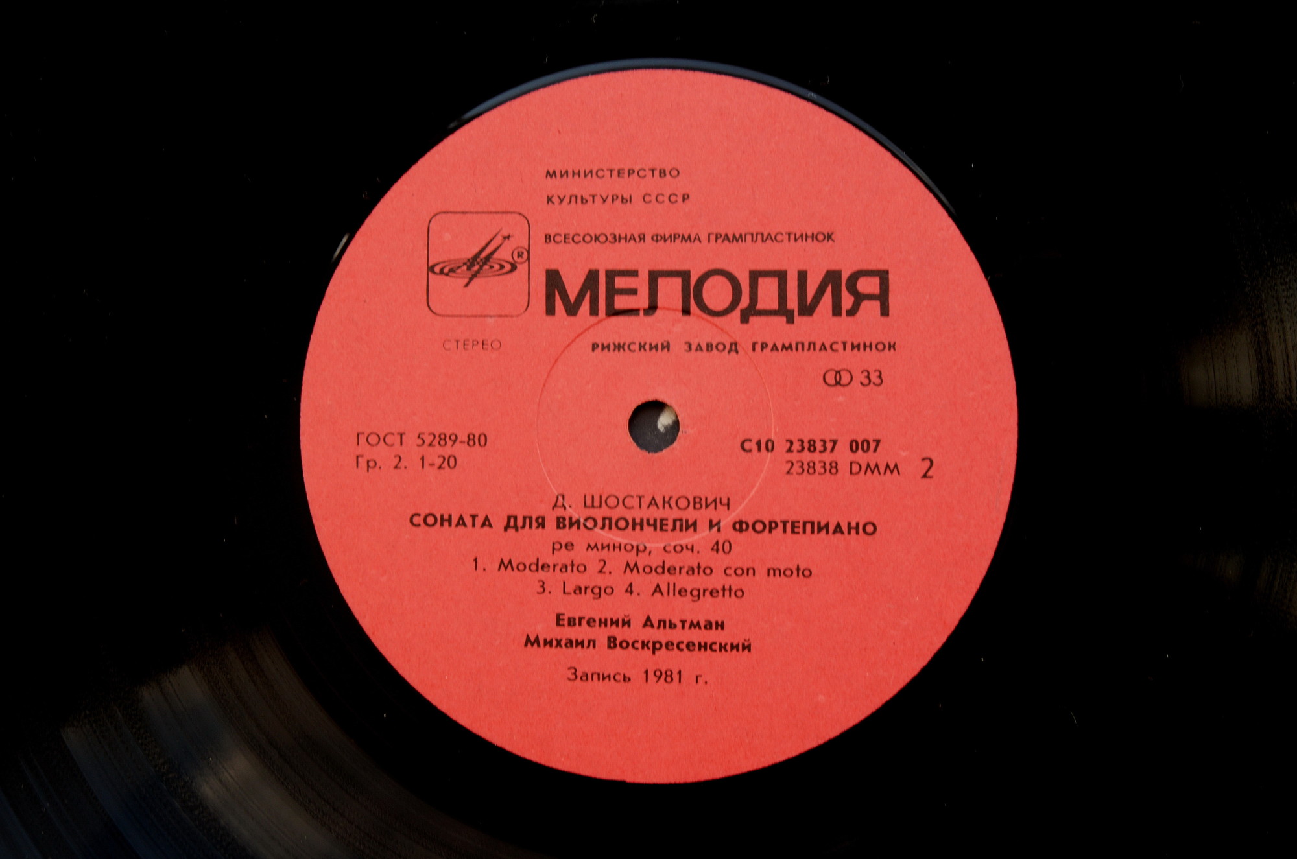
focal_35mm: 52
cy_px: 430
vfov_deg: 25.6
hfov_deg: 37.9
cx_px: 648
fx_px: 1888
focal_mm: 35
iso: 320
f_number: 9
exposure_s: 1/50
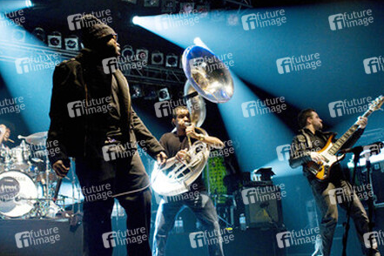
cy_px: 129
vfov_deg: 28.4
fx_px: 507
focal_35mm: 48
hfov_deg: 41.5
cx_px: 189
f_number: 2.8
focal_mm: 31
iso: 2000
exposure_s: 1/250
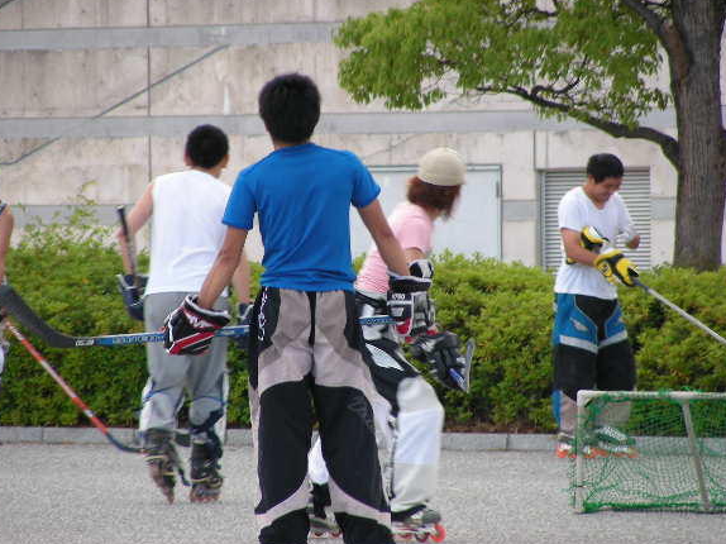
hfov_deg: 4.7
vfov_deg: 3.5
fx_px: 8889
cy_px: 266
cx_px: 366
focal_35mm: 424
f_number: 3.5
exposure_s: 1/96.2
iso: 50
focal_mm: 63.3
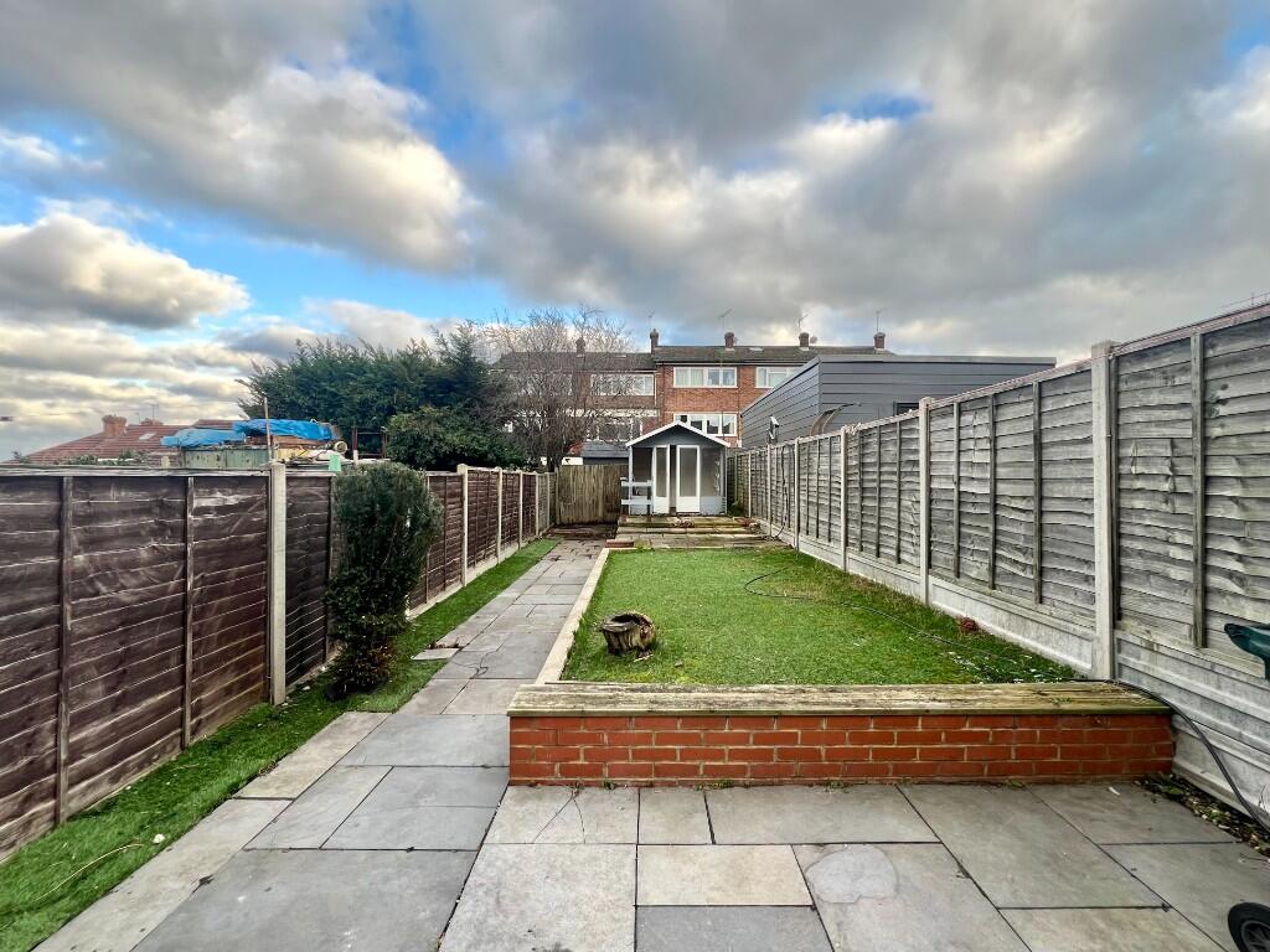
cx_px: 635
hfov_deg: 106.2
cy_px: 476
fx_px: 477
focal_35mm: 13
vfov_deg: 89.9
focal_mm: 1.57
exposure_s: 1/171
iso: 32
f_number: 1.8
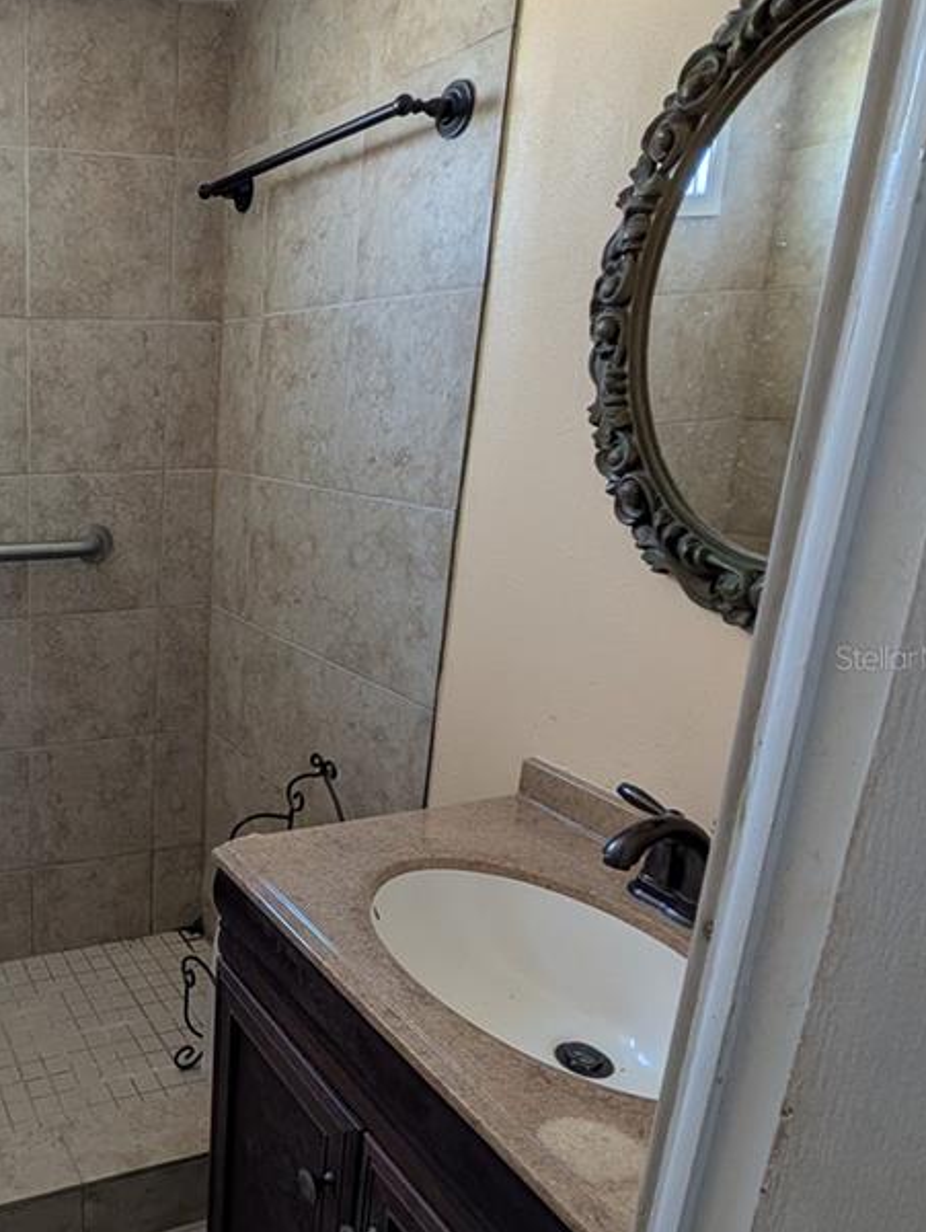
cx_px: 54
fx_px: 855
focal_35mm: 24
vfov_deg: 71.5
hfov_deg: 49.2
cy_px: 657
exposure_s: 1/88.4
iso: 53
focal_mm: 2.02
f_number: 1.7
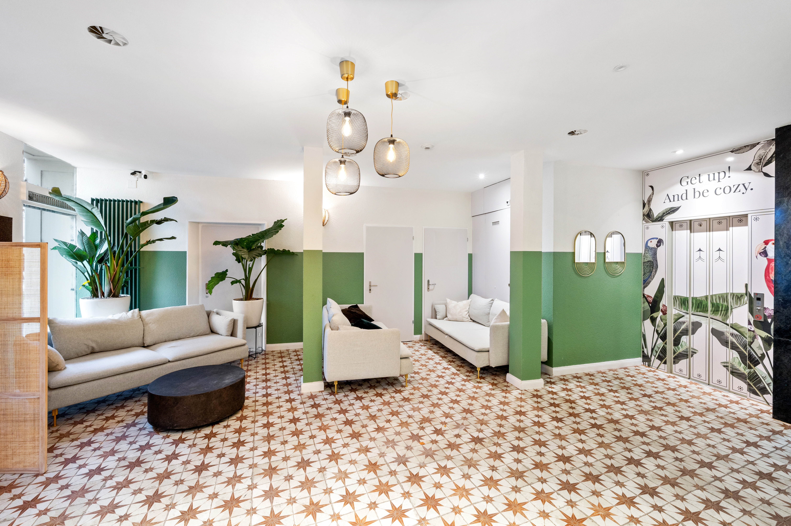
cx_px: 396
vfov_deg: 81.1
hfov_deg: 104.3
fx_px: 307
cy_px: 263
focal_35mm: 14
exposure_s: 1/5
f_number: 11
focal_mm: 14
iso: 400
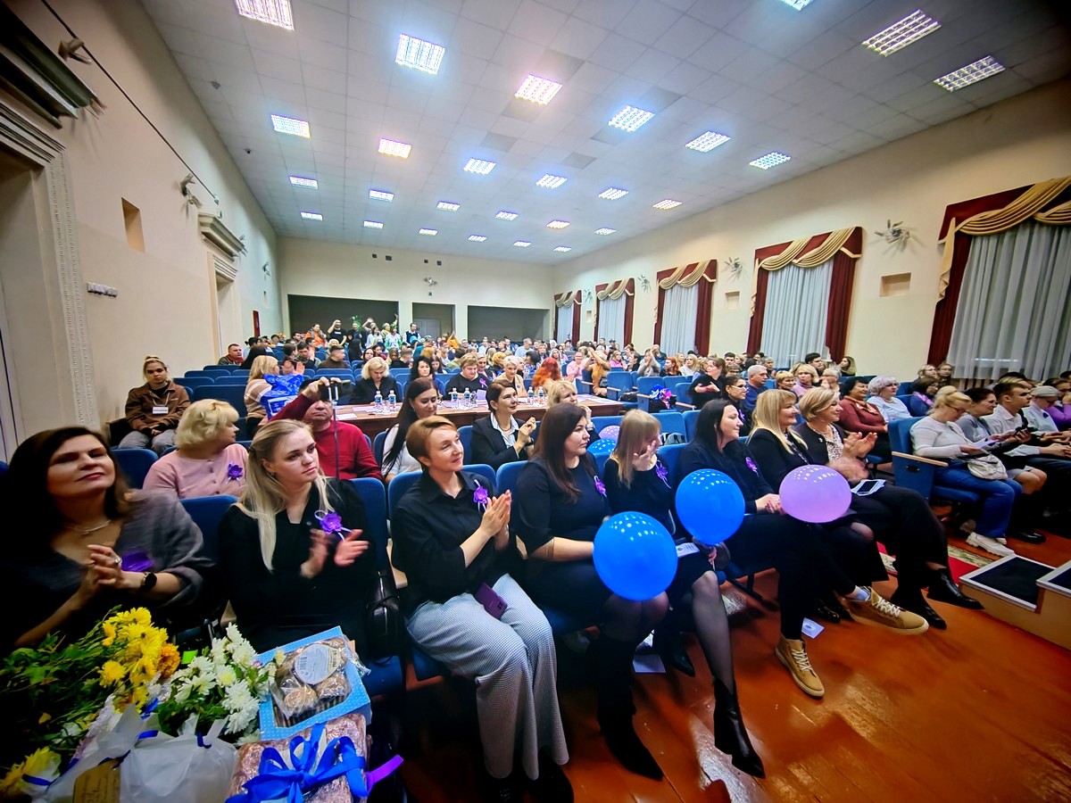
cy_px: 402
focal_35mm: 13
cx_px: 536
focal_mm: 2.16
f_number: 2.2
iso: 1250
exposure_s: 1/25
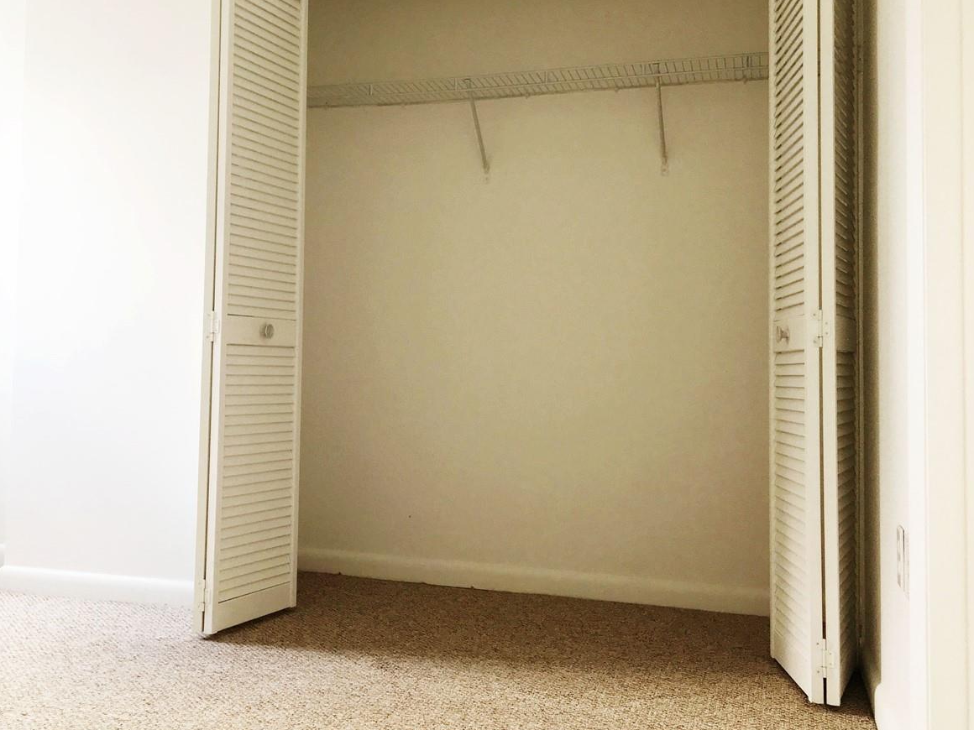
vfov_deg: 35.9
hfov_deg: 46.1
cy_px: 300
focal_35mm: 40
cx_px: 333
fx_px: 1125
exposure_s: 1/50
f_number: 2.2
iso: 32
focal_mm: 4.15
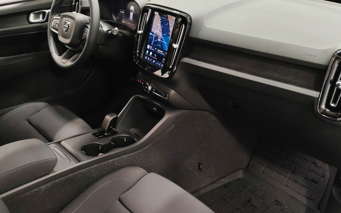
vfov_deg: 36.3
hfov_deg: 55.3
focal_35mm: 35
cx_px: 170
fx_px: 325
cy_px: 97
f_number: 1.9
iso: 1000
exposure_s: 1/50
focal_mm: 6.12
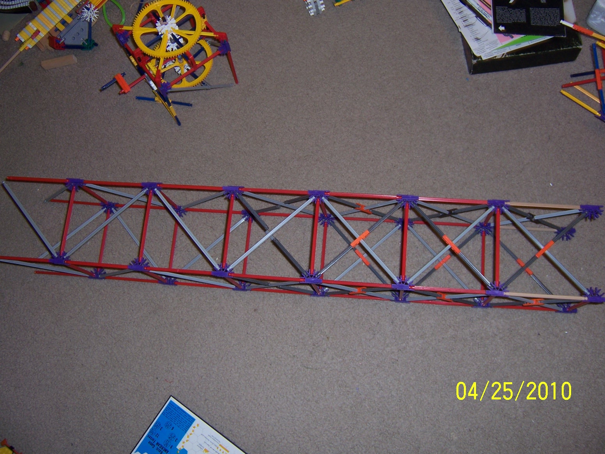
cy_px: 227
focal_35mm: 33
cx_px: 302
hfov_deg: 55.4
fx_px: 577
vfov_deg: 42.9
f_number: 2.8
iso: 80
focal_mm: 5.5
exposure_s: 1/60
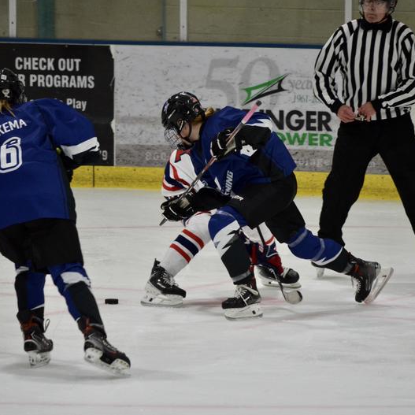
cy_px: 207
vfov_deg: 4.5
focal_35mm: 386
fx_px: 5236
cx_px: 220
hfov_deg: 4.5
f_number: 5.6
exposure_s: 1/250
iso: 1600
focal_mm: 200
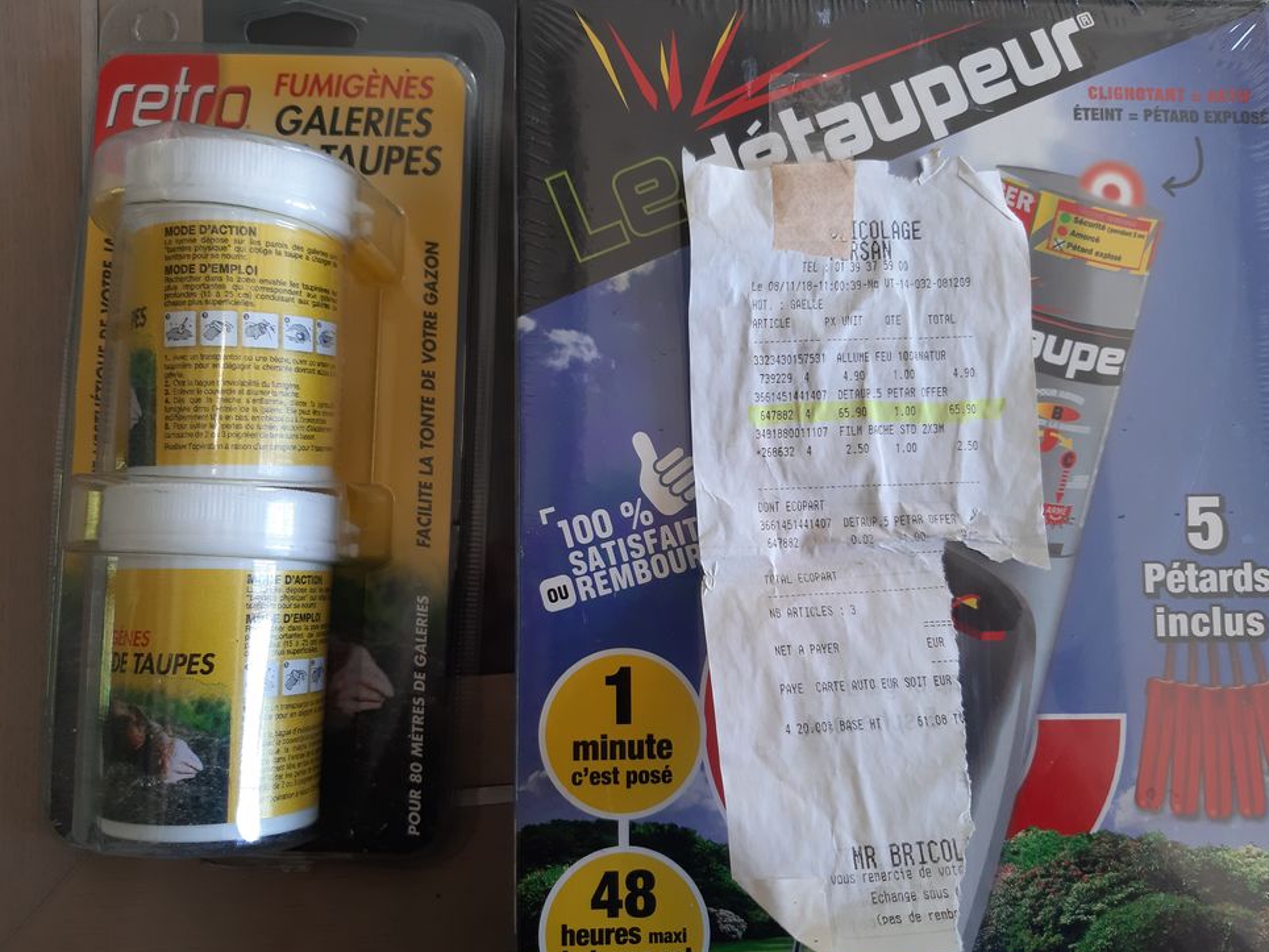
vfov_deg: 49.7
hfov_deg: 63.4
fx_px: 1026
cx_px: 627
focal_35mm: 28
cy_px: 491
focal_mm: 3.93
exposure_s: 1/50
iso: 64
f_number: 1.7
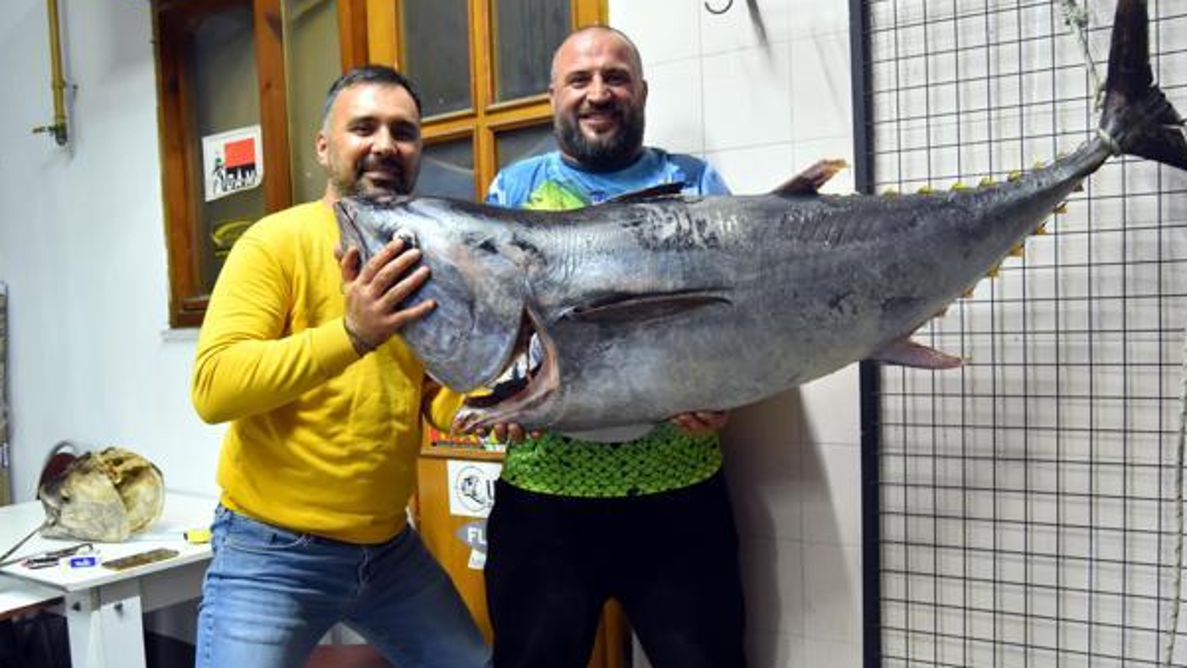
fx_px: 961
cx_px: 601
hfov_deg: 63.4
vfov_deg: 38.2
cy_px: 385
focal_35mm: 31
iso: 1100
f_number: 5
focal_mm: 19
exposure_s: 1/60
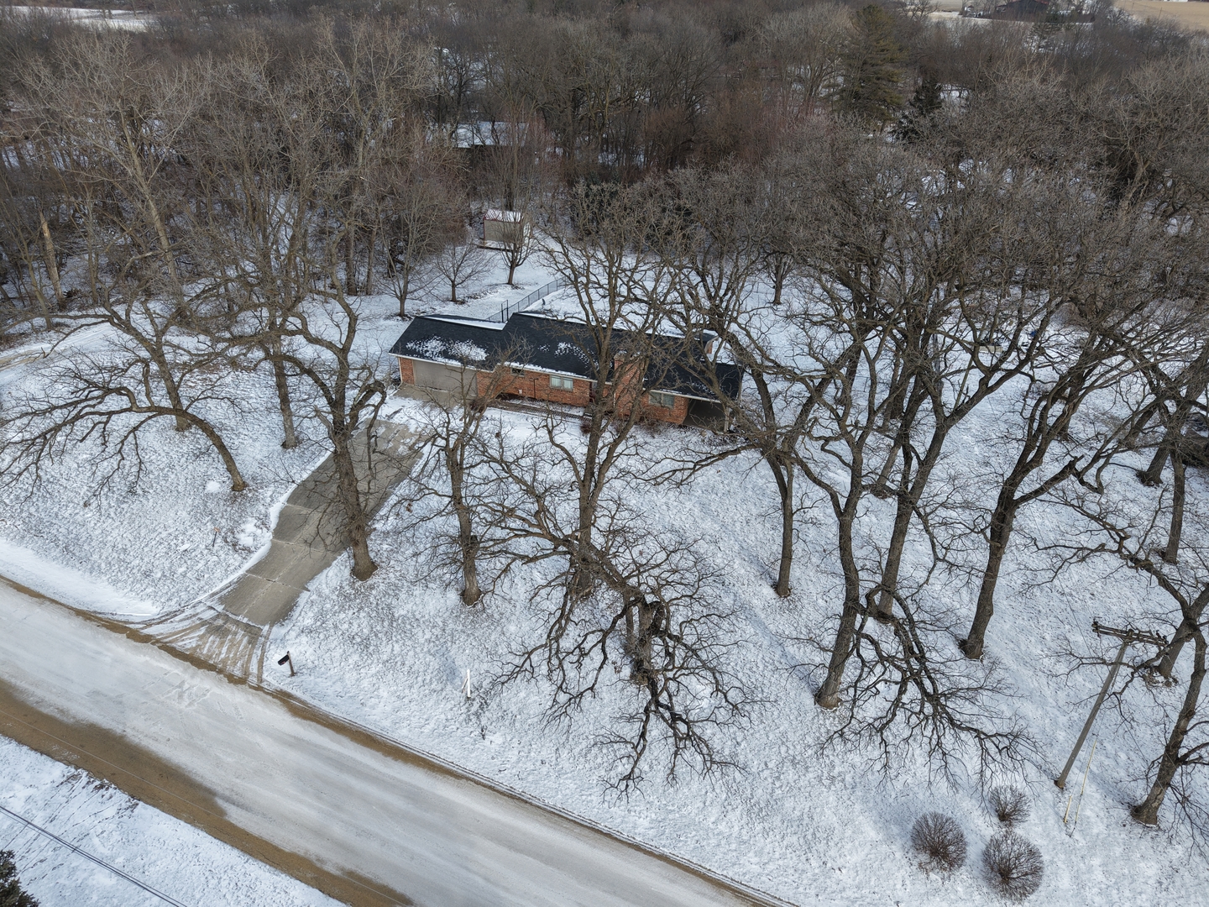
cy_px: 454
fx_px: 838
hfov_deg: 71.6
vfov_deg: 56.8
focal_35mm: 24
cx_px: 604
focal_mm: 8.67
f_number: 1.8
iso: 100
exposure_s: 1/1250
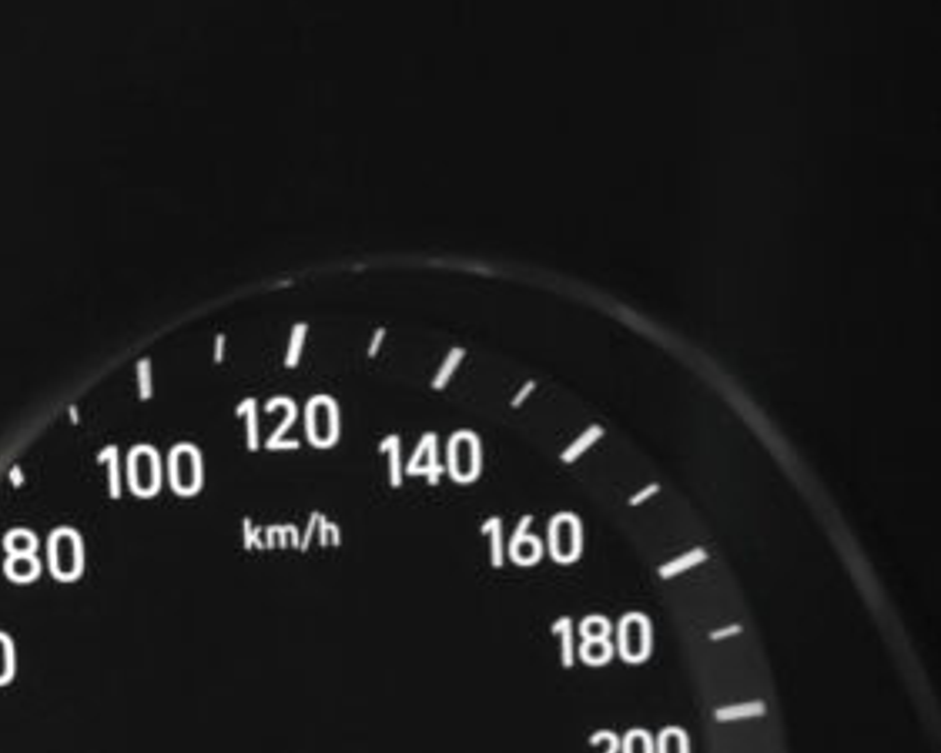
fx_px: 2953
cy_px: 795
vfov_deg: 14.3
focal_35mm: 106
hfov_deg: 15.8
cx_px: -676
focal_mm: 20.9
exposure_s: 1/160
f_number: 9
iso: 2000
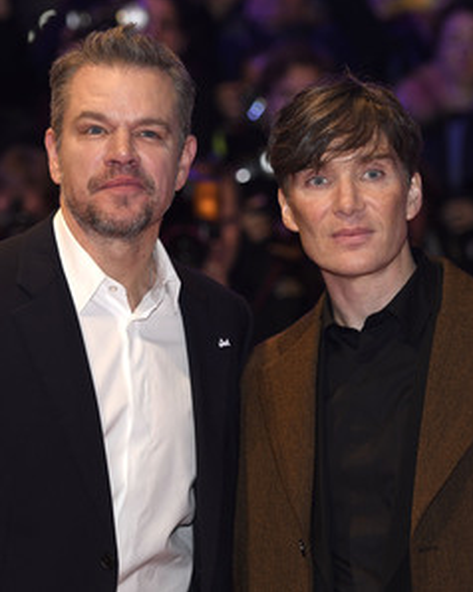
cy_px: 296
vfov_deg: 12.1
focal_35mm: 159
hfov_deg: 9.7
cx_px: 226
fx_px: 2785
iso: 800
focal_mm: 112
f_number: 3.5
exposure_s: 1/640
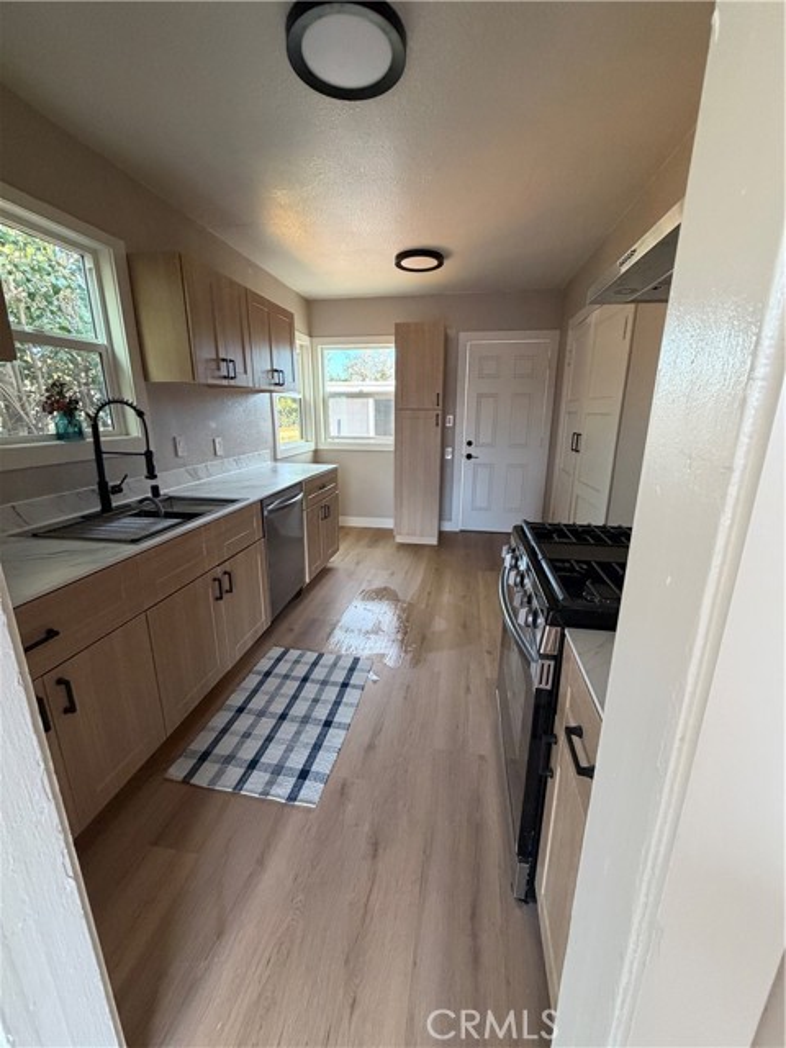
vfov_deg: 102.1
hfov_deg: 85.7
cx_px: 393
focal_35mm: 14
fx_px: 424
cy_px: 524
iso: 320
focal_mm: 2.22
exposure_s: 1/71
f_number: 2.2
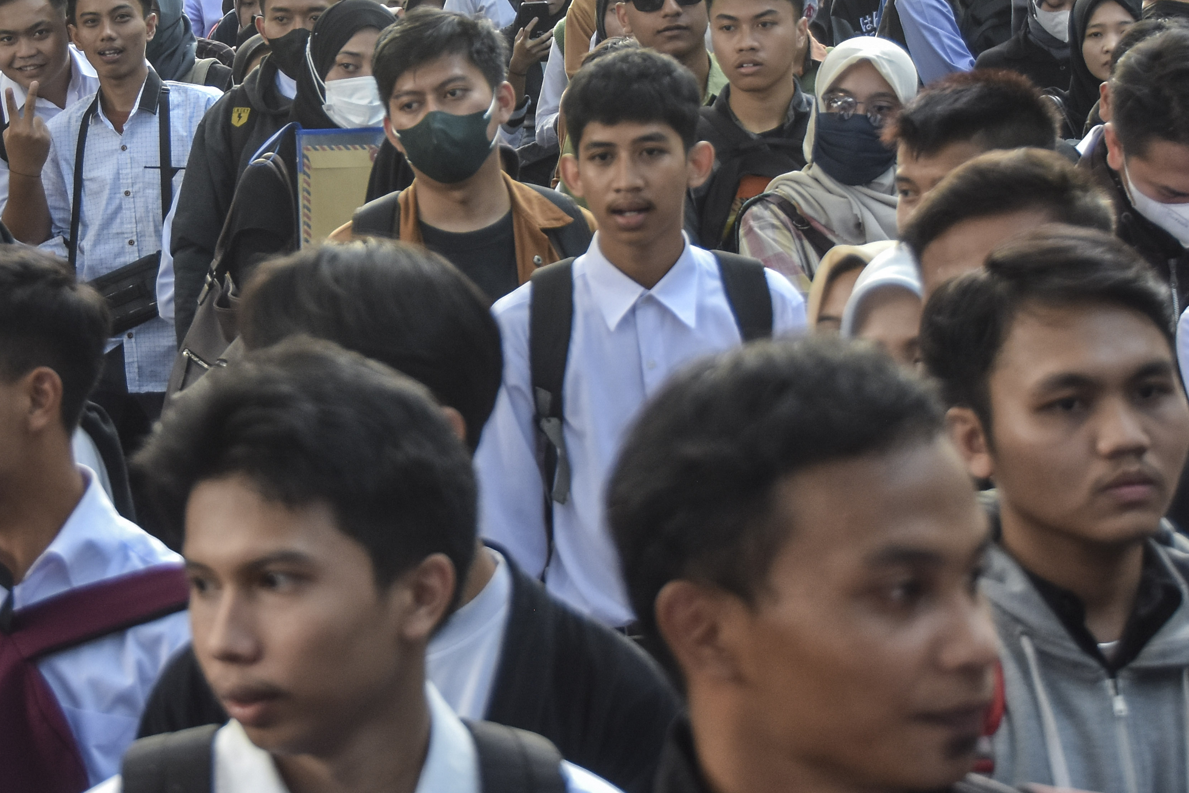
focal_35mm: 114
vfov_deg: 12.0
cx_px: 479
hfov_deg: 17.9
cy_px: 236
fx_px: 3765
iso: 400
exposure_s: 1/200
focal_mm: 42
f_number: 4.5
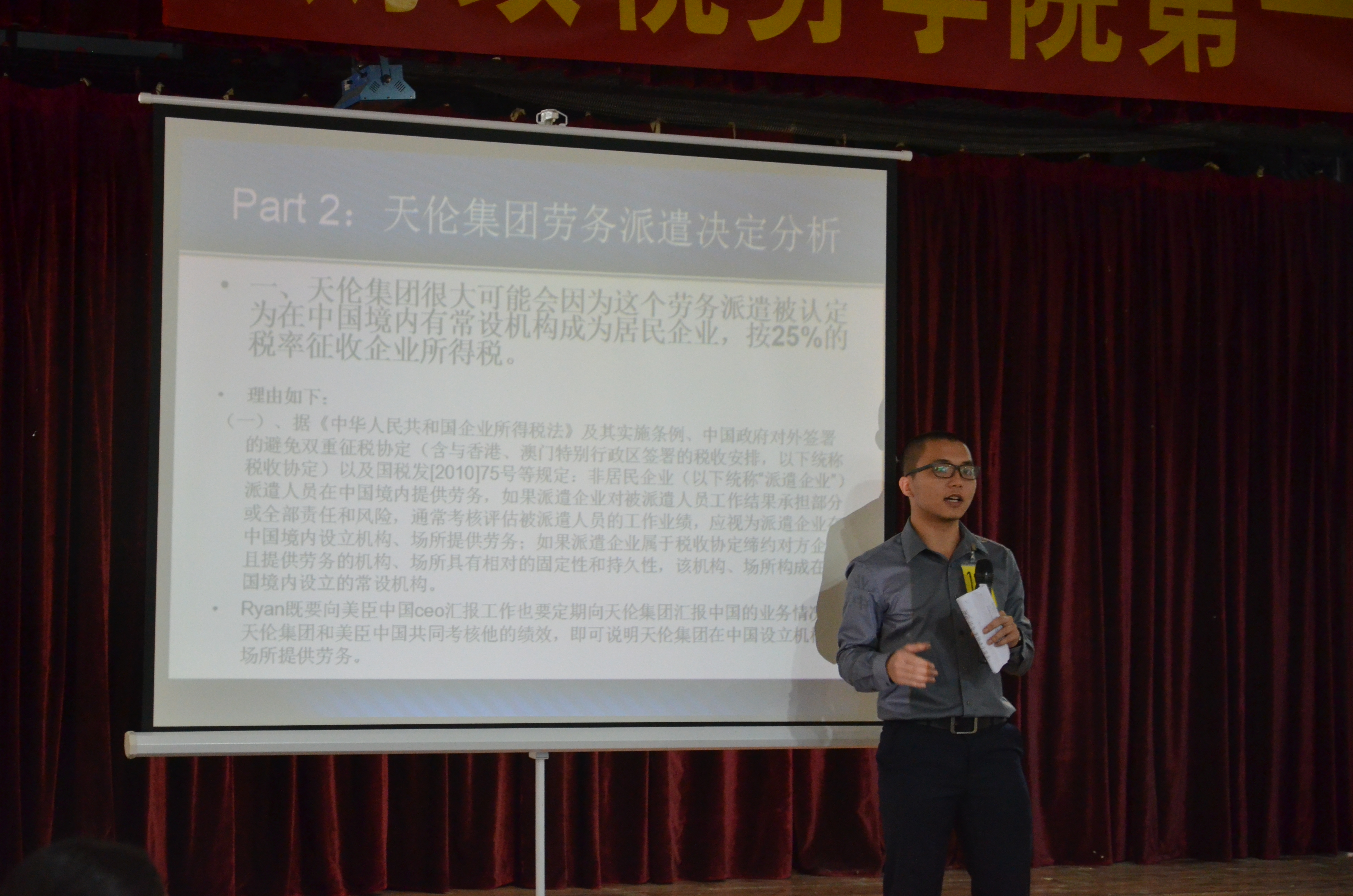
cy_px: 448
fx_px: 2813
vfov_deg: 18.1
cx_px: 676
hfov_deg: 27.0
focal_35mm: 75
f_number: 5
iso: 2200
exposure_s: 1/50
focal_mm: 50
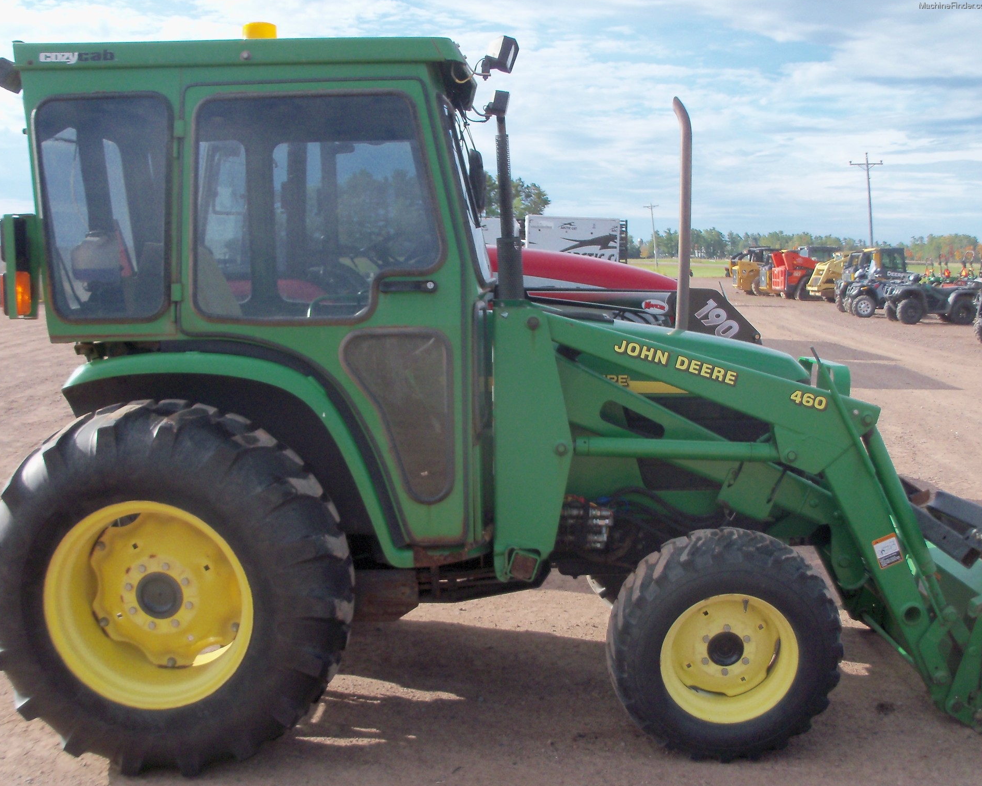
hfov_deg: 49.0
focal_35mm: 37
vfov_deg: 40.1
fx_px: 1075
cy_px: 396
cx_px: 460
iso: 160
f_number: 3
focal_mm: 6.3
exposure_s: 1/640
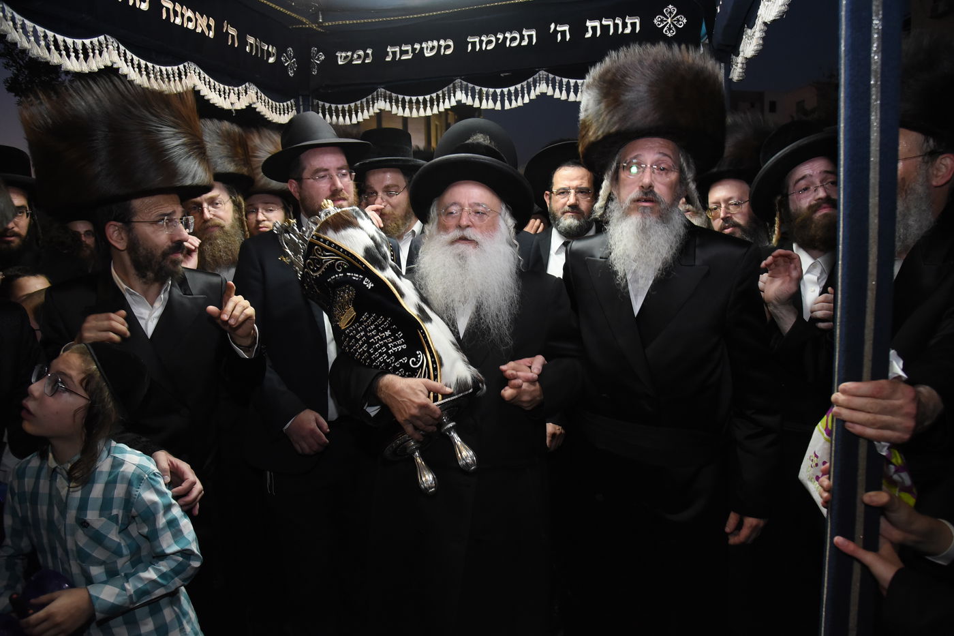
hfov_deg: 73.8
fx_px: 636
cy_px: 318
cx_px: 477
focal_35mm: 24
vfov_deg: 53.1
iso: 4000
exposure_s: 1/160
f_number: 5.6
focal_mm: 24
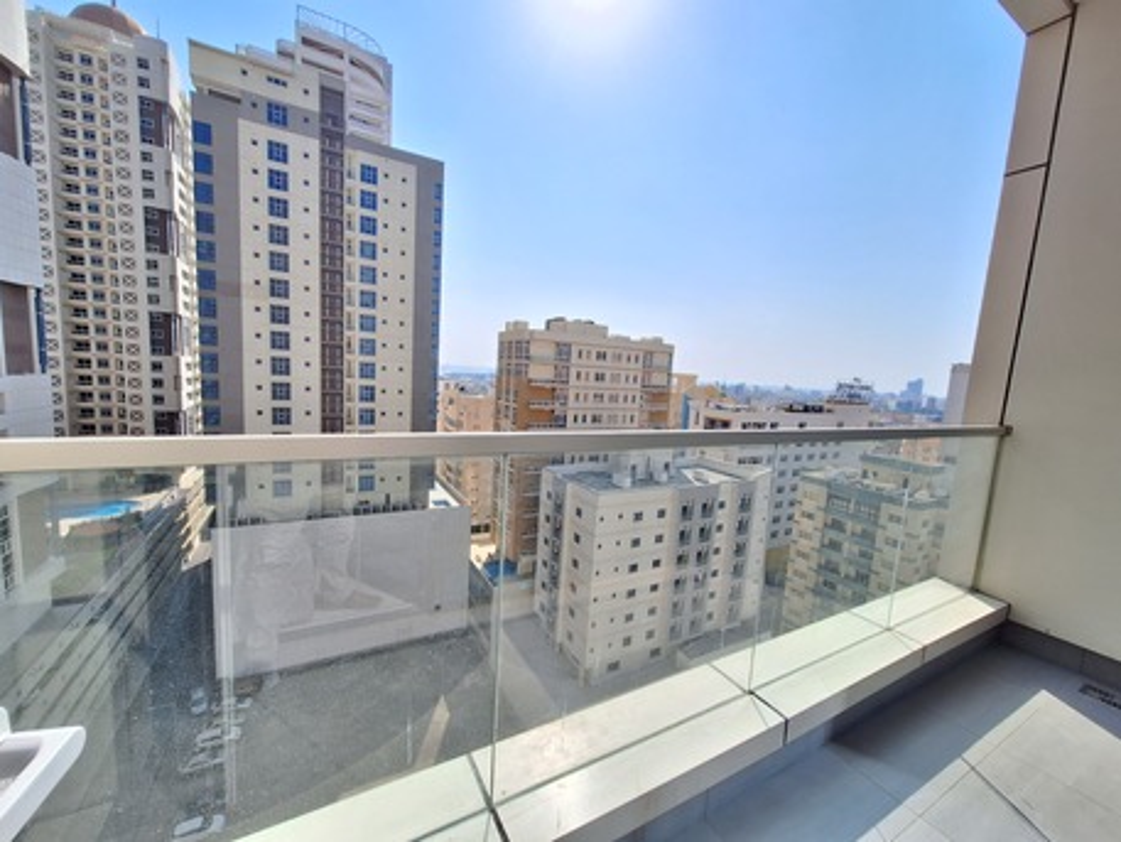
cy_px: 421
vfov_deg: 89.9
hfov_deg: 106.2
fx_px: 421
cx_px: 560
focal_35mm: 13
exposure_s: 1/1499
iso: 40
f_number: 2.2
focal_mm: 1.74
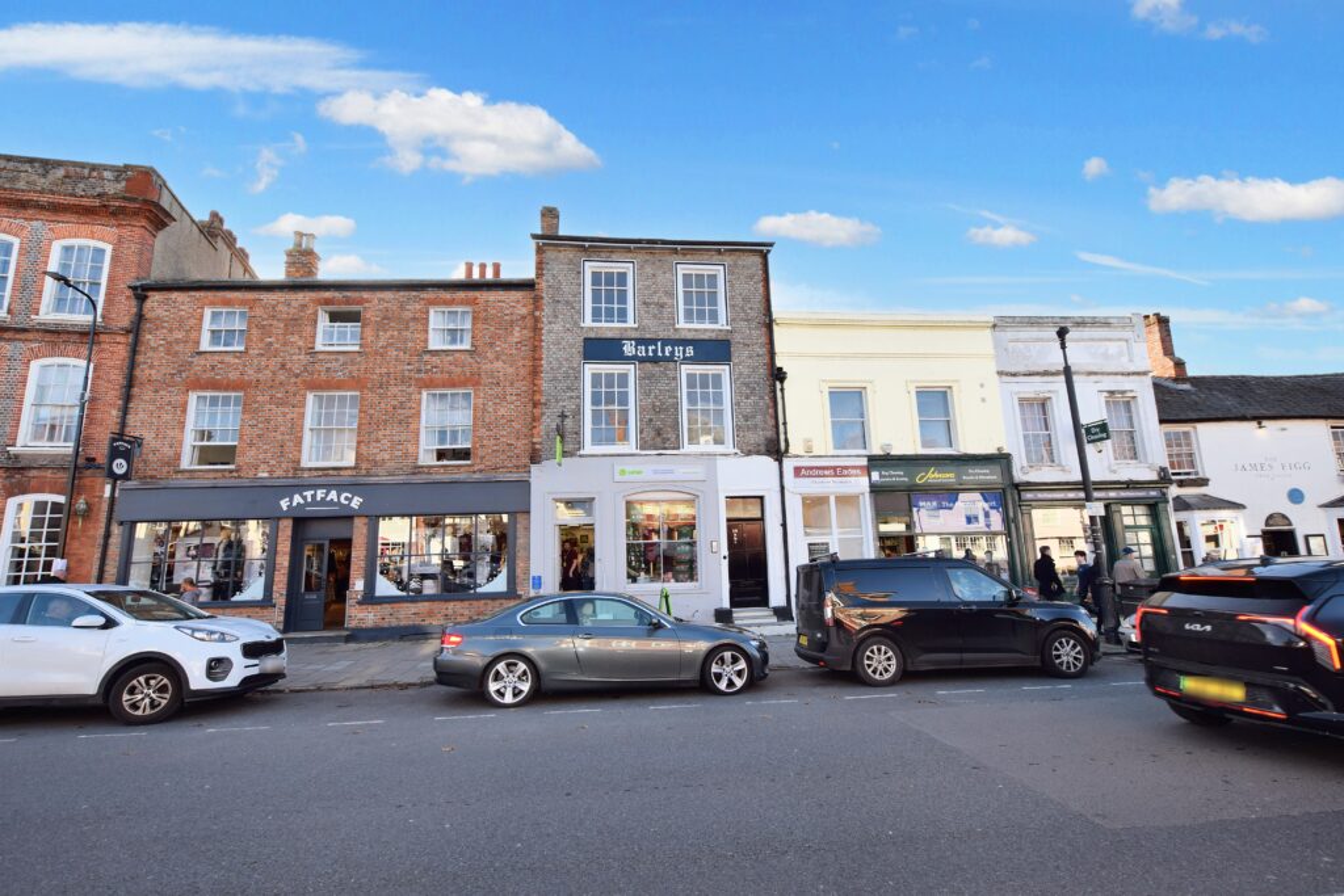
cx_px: 672
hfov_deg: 100.4
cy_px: 448
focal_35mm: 15
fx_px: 560
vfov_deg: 77.3
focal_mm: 10
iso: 100
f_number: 5.6
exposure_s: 1/125
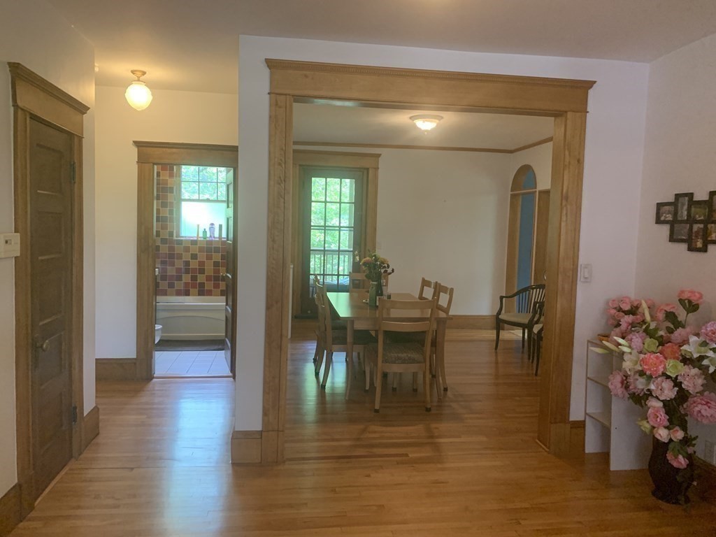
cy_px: 268
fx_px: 538
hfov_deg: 67.3
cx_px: 358
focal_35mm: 26
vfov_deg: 53.1
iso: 320
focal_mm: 4.25
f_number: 1.8
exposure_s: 1/60
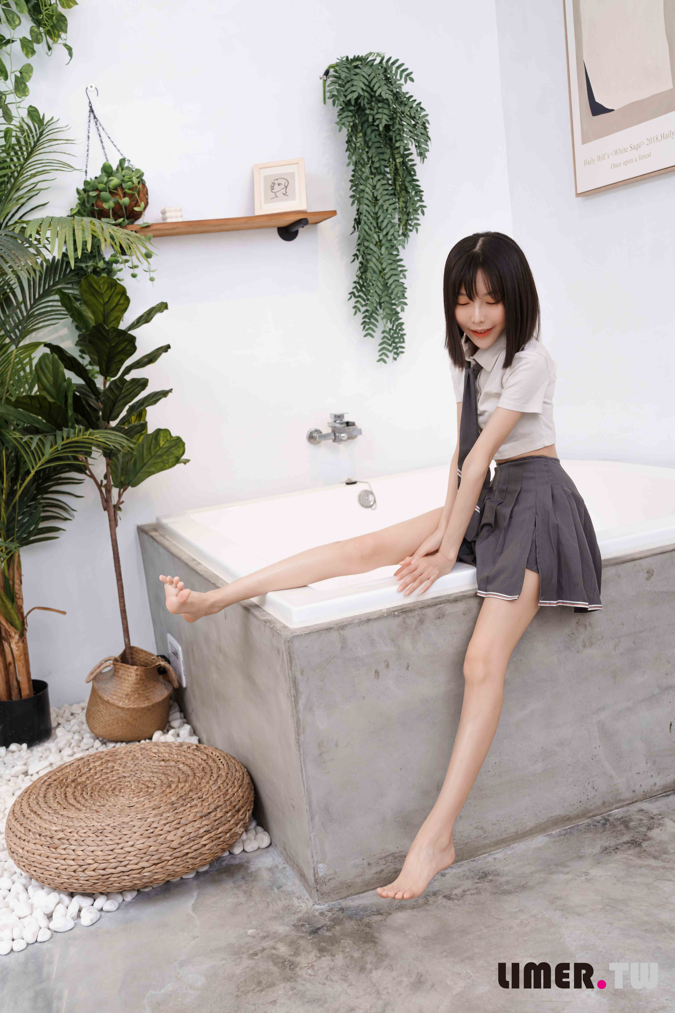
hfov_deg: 38.9
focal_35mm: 34
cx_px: 338
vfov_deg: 55.8
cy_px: 506
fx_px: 956
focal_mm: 34
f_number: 6.3
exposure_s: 1/60
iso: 400
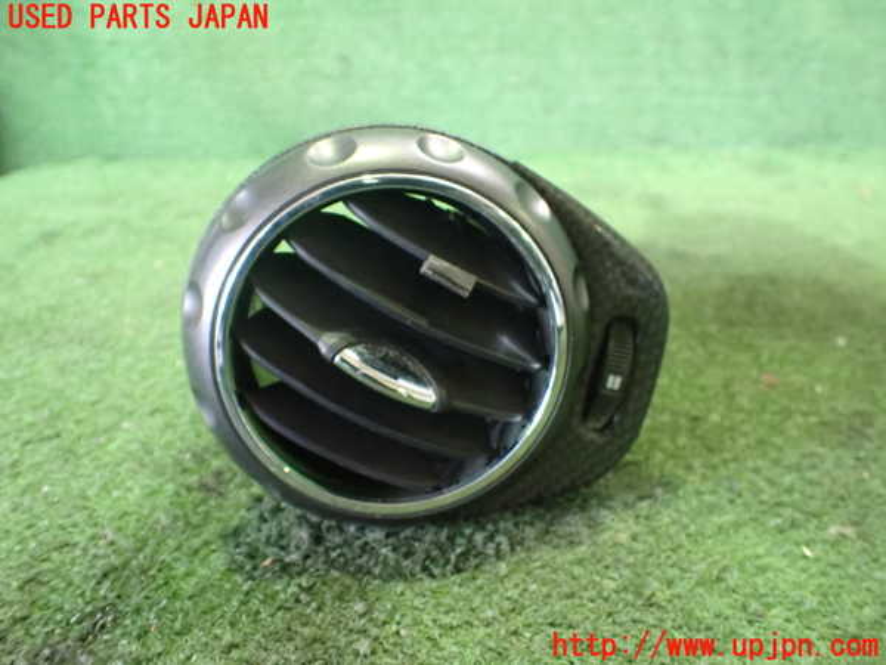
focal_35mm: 30
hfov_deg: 60.0
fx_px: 768
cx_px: 443
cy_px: 332
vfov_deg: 46.8
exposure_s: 1/30
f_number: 2.3
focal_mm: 5.4
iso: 1250
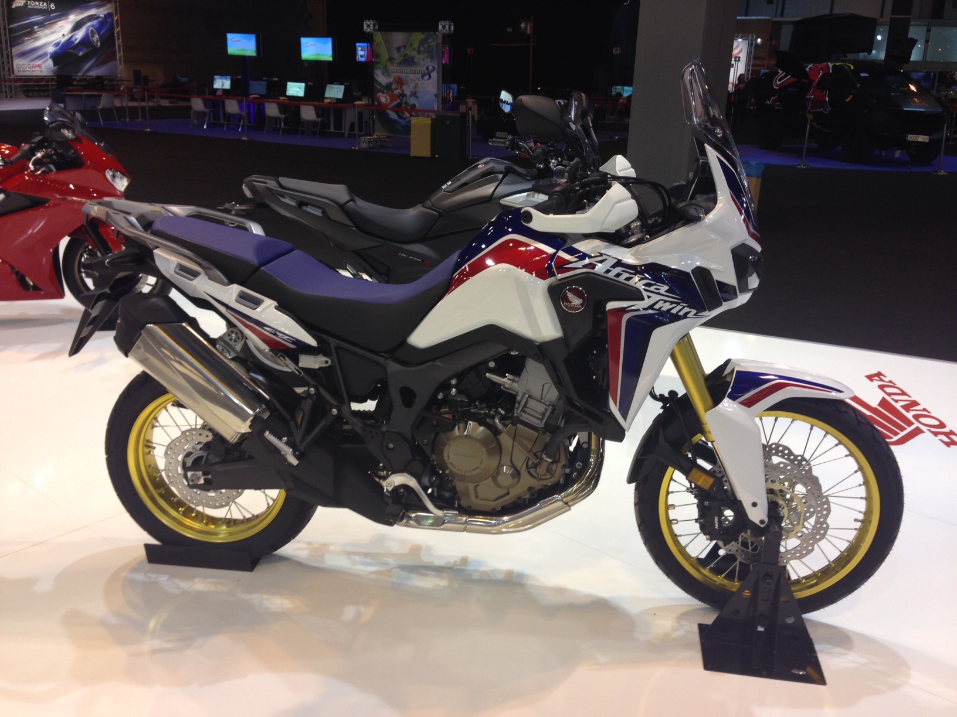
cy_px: 358
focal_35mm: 33
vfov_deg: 42.9
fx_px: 912
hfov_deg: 55.4
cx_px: 478
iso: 50
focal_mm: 4.12
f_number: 2.4
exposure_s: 1/30
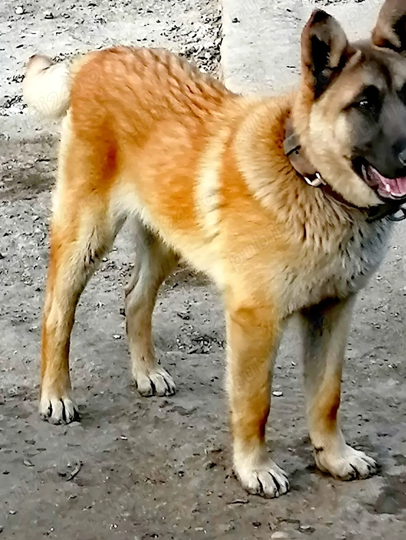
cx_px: 211
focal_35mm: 67
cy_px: 253
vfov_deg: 28.9
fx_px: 1046
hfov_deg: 22.0
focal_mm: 5.3
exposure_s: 1/33.3
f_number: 1.8
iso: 80
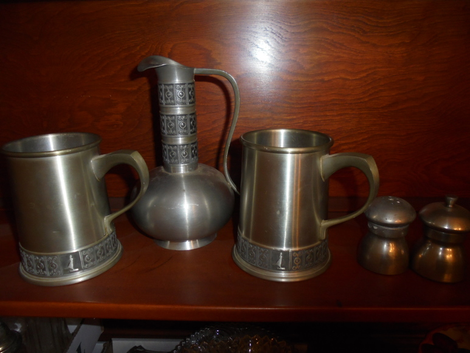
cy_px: 176
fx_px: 353
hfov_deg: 67.3
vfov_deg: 53.1
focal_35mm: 26
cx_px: 235
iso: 200
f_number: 3.5
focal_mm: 4.6
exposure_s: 1/30
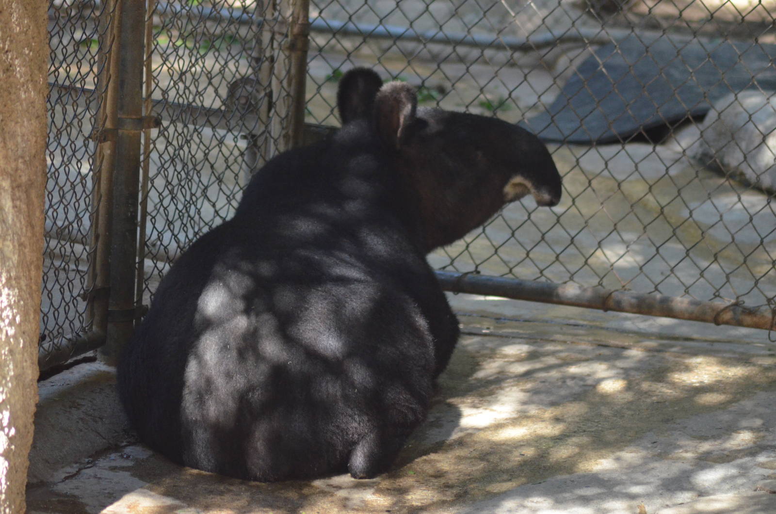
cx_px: 388
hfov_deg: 6.3
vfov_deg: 4.1
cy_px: 257
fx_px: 7099
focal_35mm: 330
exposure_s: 1/500
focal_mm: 220
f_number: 4.8
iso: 2200
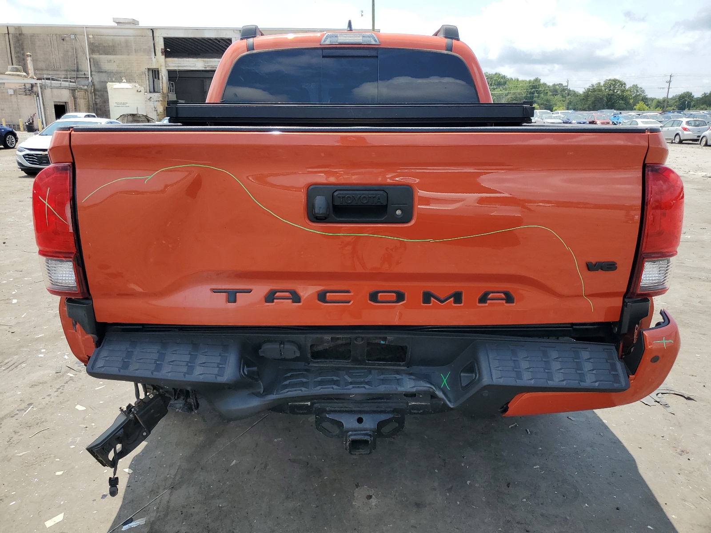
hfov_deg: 67.3
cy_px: 266
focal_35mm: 26
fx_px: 534
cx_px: 356
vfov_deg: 53.1
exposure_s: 1/2000
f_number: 1.5
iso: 50
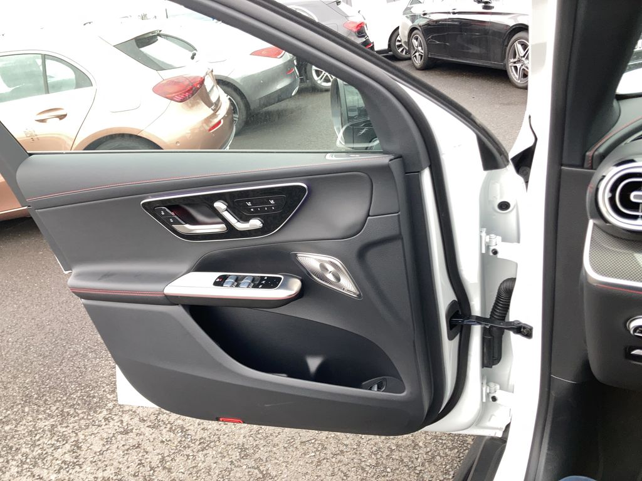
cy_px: 240
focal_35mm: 28
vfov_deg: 49.7
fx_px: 519
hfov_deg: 63.4
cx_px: 321
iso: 80
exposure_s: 1/30
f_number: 1.8
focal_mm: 3.99
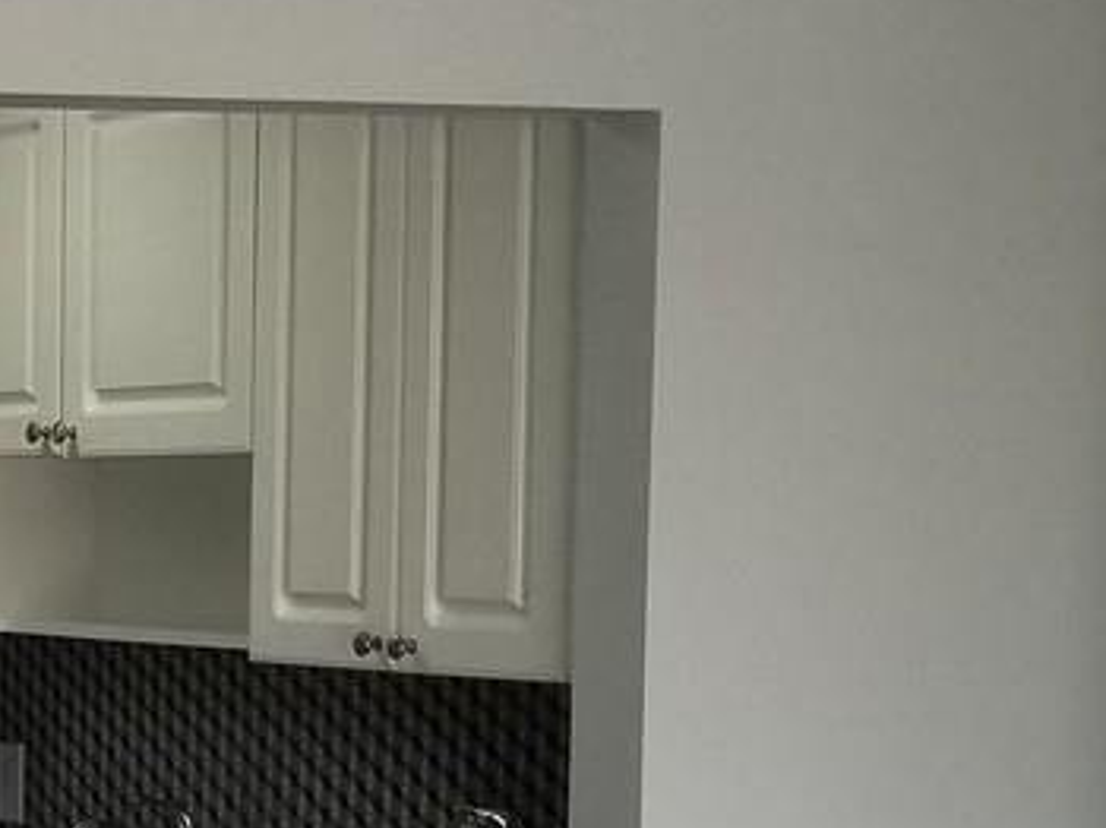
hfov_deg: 15.2
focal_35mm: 119
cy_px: 989
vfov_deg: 12.2
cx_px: -588
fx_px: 3800
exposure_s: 1/60
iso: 64
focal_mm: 4.3
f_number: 1.7
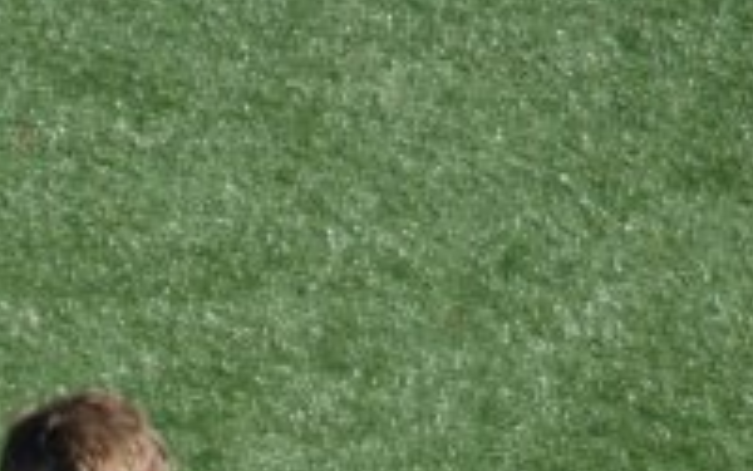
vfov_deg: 0.7
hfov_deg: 1.1
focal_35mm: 1829
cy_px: 1059
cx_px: 13
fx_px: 37534
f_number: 5.6
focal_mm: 400
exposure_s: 1/640
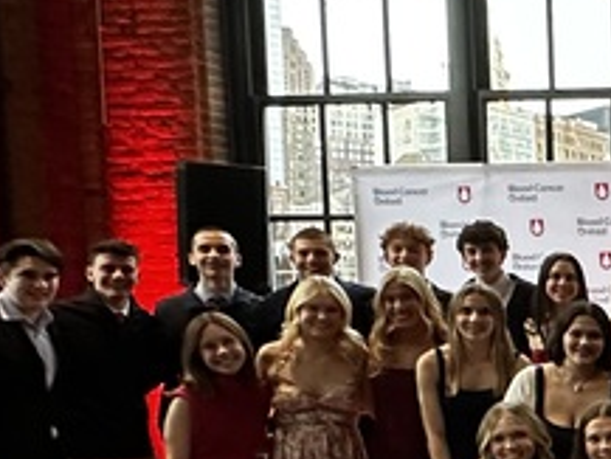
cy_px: 408
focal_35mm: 66
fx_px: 1166
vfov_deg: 21.8
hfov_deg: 22.2
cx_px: 1000
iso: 400
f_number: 2.2
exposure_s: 1/60
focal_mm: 2.22
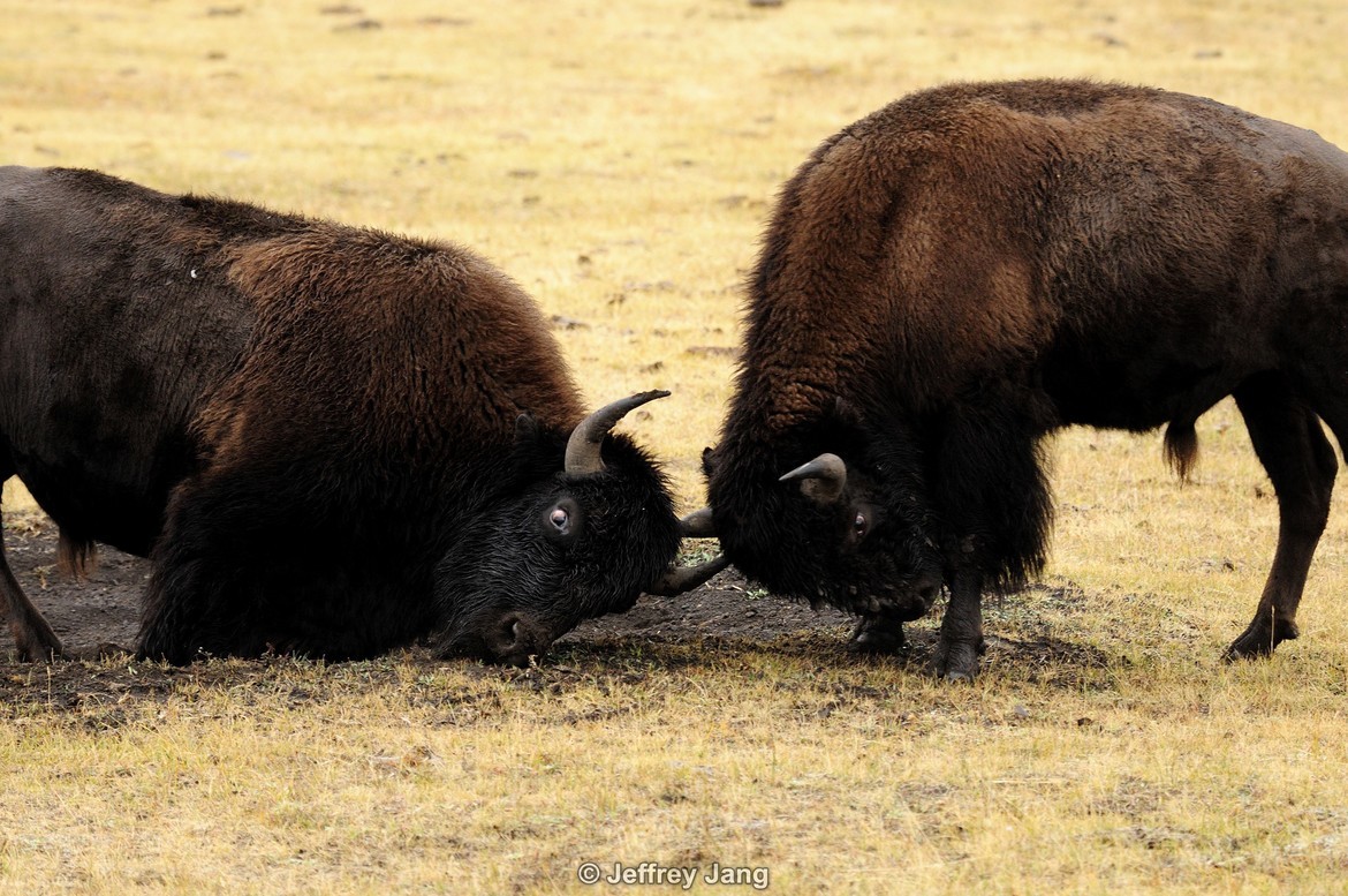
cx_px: 674
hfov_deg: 5.1
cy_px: 448
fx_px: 15146
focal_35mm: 405
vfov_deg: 3.4
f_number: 5.6
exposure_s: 1/160
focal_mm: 270
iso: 800
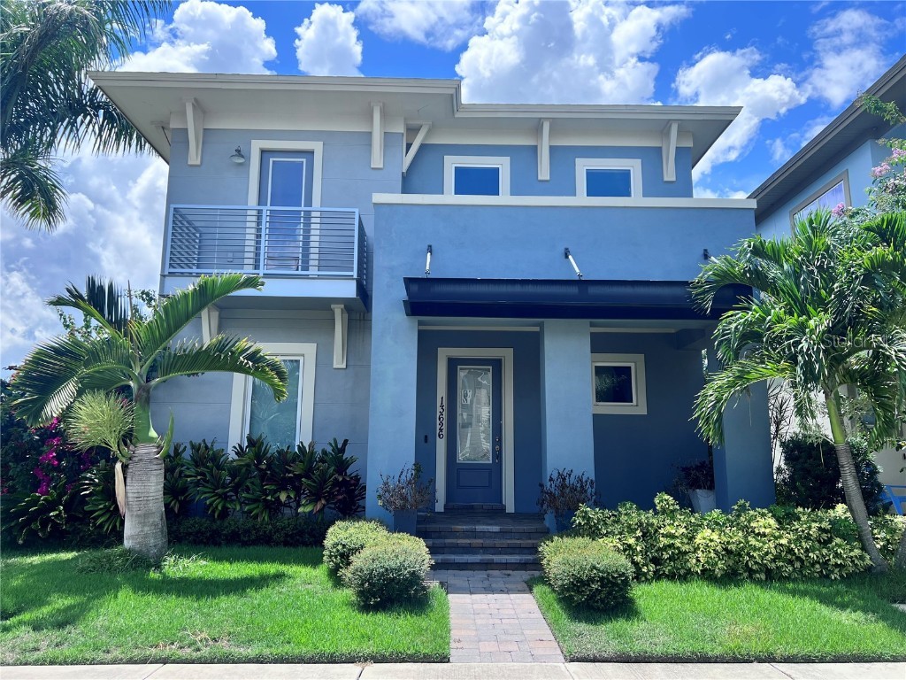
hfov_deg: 67.3
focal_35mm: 26
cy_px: 340
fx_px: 680
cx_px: 453
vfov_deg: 53.1
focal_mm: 5.7
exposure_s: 1/2762
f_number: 1.5
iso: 50
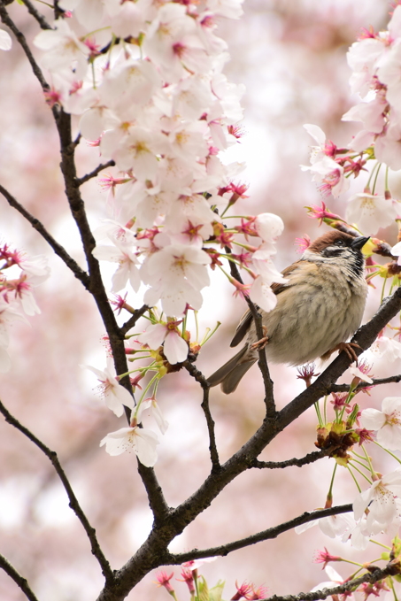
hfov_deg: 2.0
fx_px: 11322
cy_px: 300
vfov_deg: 3.0
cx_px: 280
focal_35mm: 678
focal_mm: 300
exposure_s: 1/400
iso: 250
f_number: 6.3
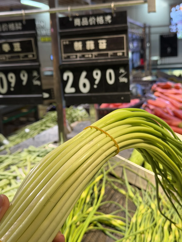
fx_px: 336
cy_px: 121
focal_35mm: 48
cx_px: 91
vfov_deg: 39.7
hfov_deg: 30.3
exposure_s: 1/94
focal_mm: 6.76
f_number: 1.78
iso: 100
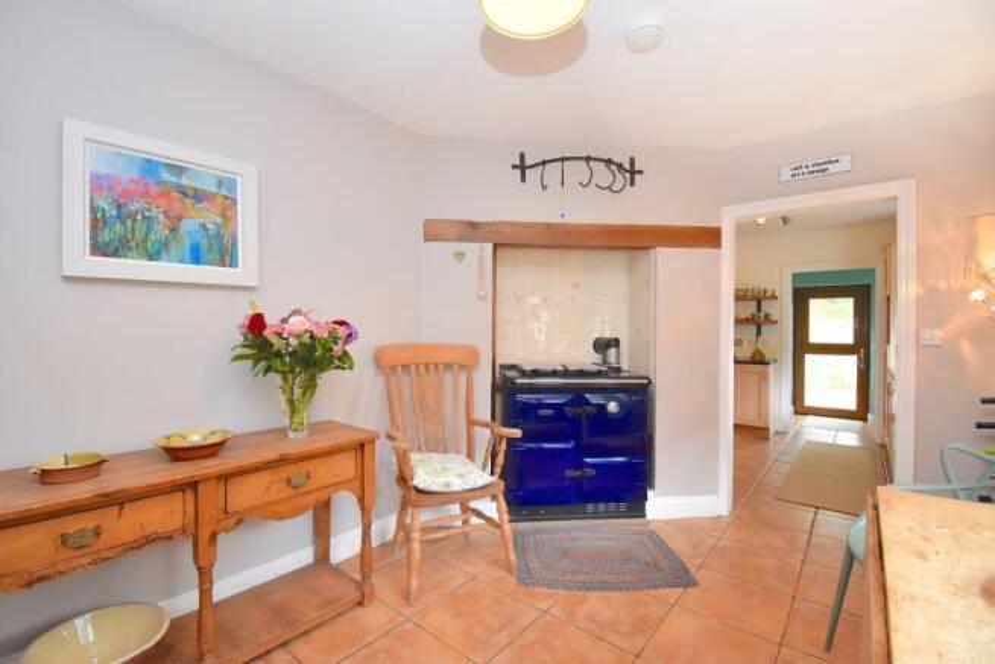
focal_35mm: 15
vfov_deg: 77.4
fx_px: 415
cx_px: 498
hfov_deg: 100.4
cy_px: 332
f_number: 4.5
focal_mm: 10
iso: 1250
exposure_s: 1/125
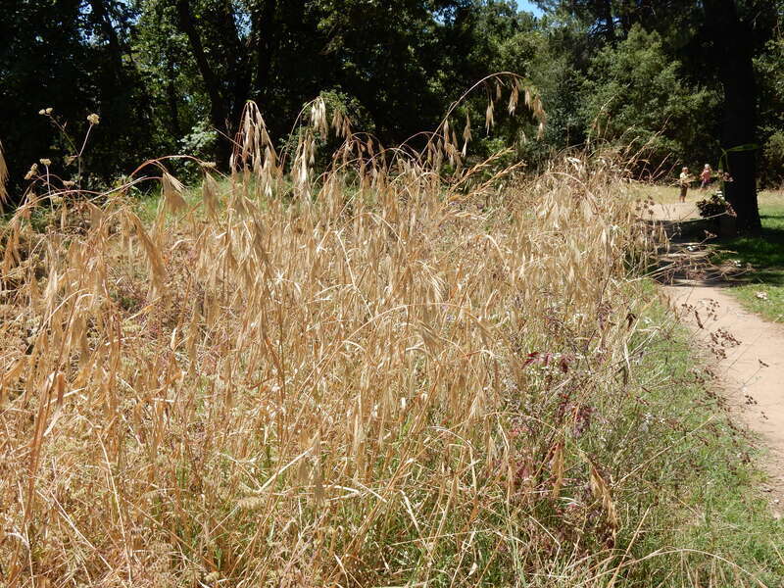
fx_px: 974
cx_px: 392
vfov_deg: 33.6
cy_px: 294
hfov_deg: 43.9
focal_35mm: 43
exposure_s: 1/640
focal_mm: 7.6
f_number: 4.2
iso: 125
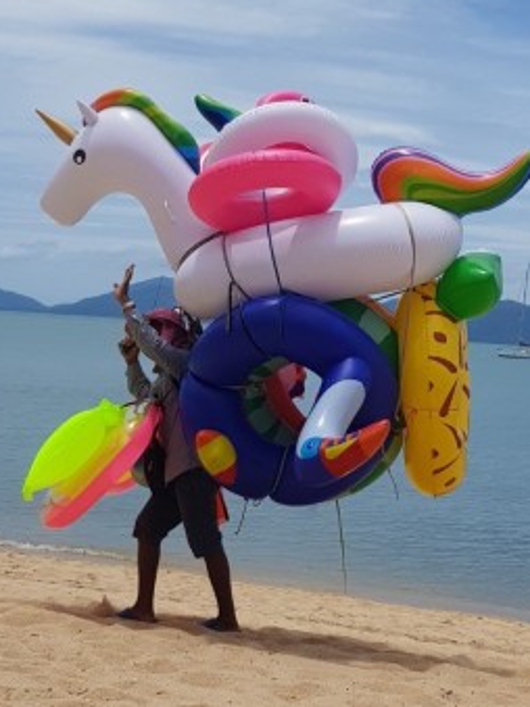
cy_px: 236
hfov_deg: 31.5
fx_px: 940
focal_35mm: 46
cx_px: 290
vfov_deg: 40.7
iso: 40
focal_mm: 4.2
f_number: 1.7
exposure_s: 1/5616
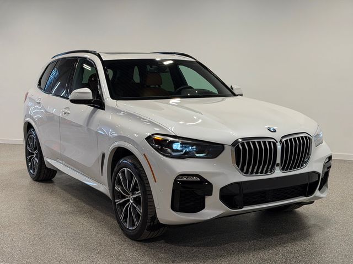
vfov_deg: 30.3
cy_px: 132
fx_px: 489
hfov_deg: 39.7
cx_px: 176
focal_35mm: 48
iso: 64
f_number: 1.78
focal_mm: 6.76
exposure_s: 1/352
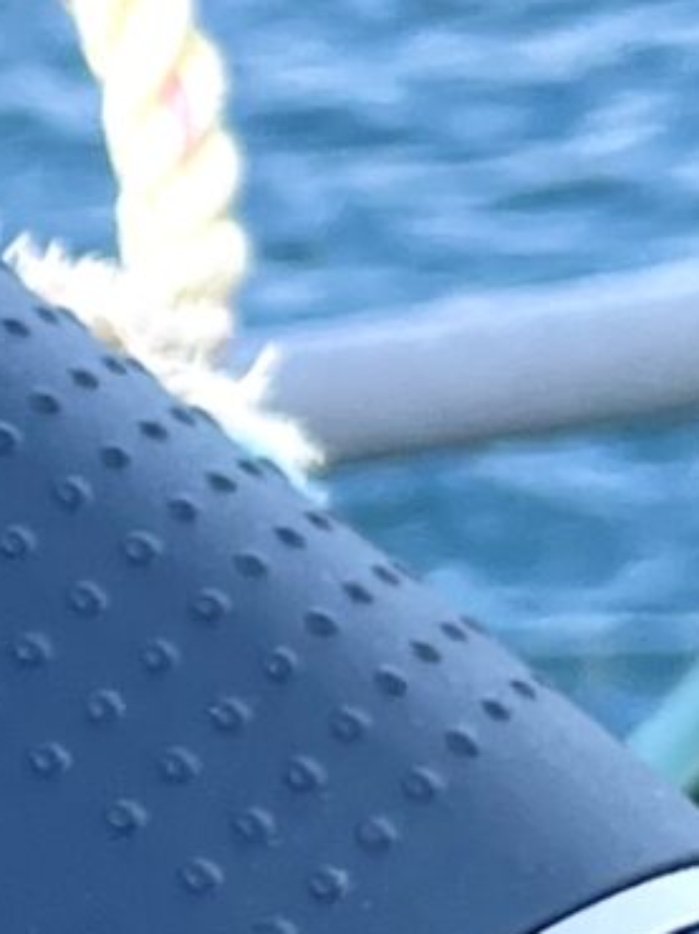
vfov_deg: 11.0
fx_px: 4852
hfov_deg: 7.8
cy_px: 177
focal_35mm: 180
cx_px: -863
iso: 32
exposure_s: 1/1221
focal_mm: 4.2
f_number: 1.6
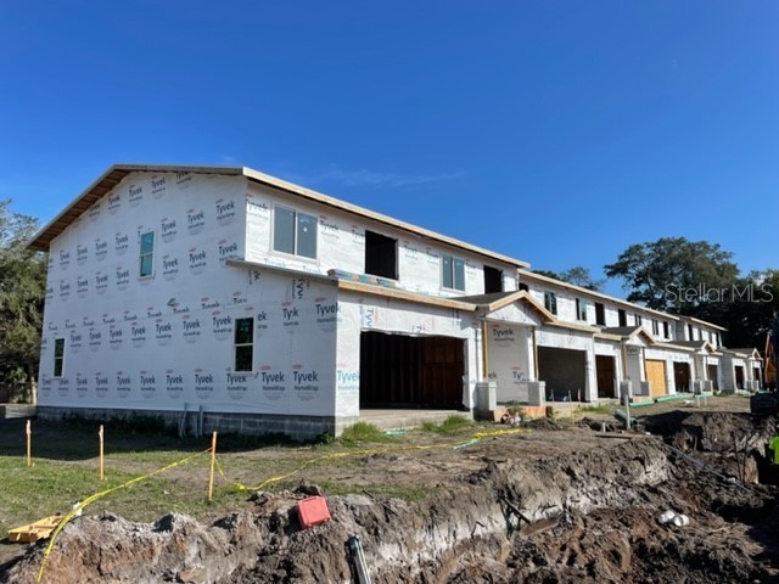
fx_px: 585
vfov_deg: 53.1
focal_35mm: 26
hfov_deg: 67.3
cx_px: 390
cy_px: 292
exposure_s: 1/4132
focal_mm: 4.2
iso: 32
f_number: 1.6
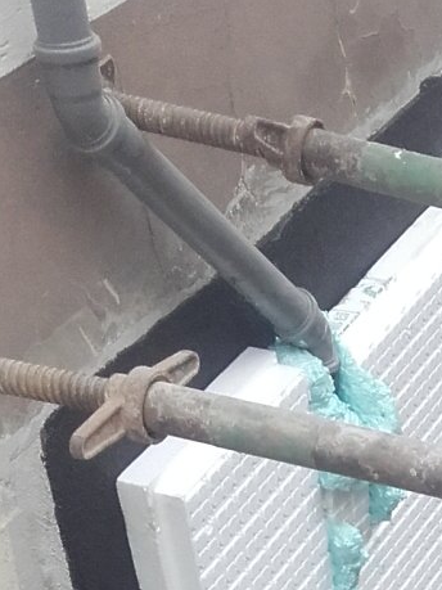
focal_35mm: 108
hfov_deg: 13.0
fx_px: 1840
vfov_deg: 16.3
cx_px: 667
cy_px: 941
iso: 80
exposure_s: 1/100
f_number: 2.2
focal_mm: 3.31
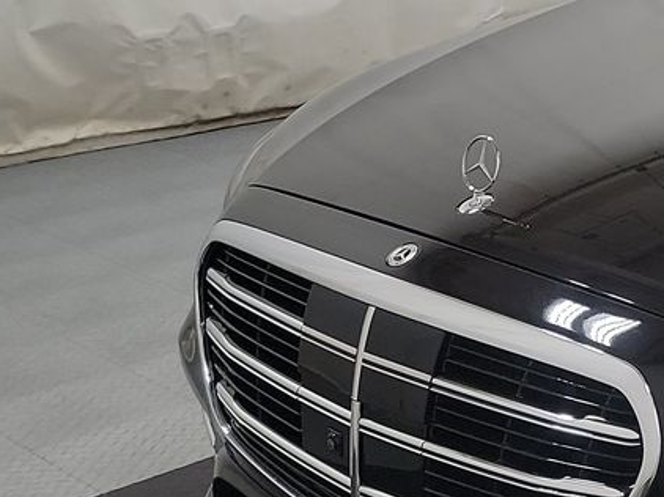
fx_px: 1745
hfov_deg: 18.1
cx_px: 1117
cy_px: 138
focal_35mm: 91
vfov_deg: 16.2
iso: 159
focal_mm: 6.7
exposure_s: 1/59
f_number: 1.8
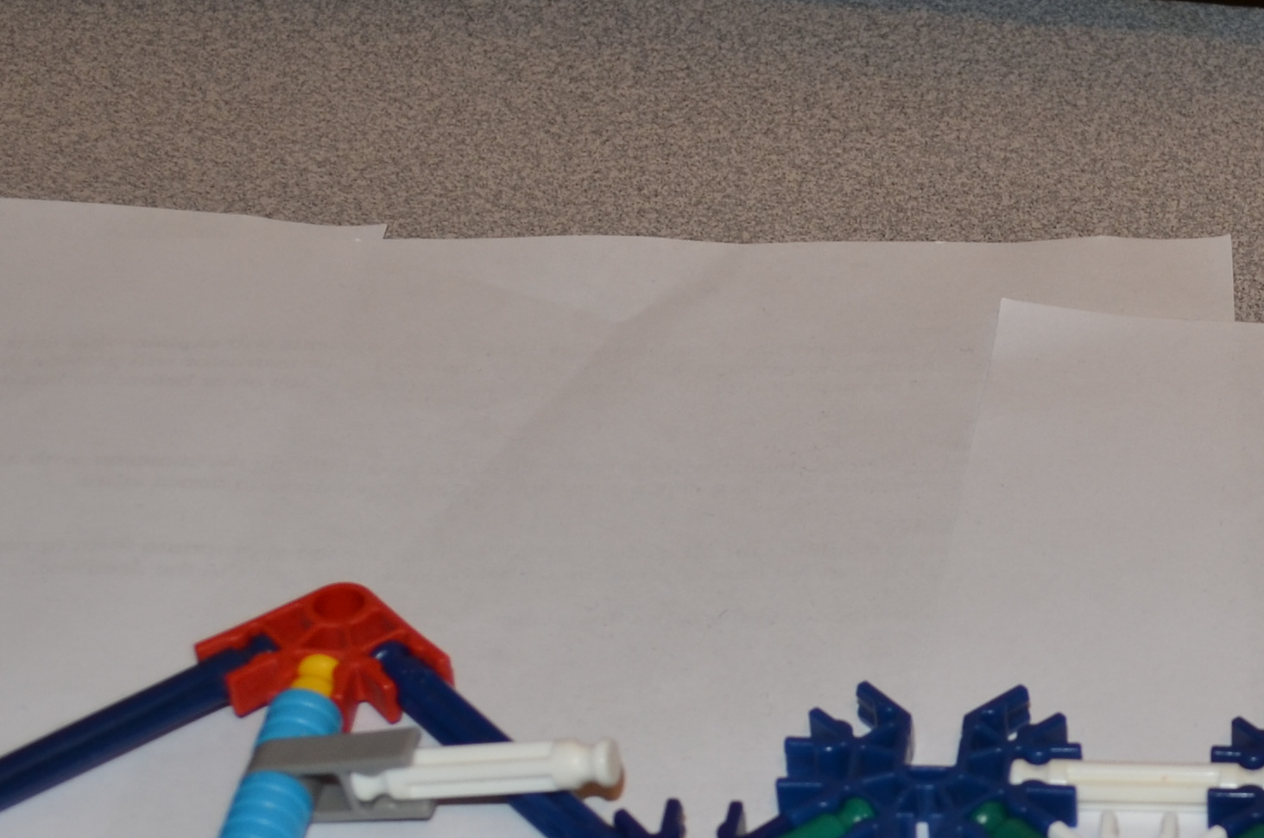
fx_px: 3539
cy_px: 725
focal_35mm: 101
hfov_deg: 19.2
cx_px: 1477
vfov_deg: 13.4
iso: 200
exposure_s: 1/30
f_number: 5.6
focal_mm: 20
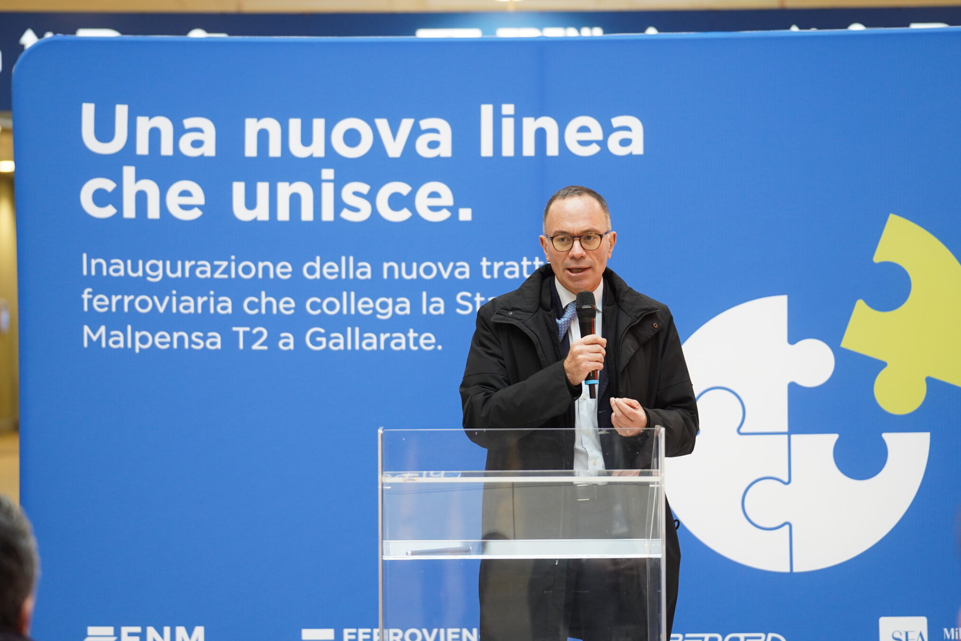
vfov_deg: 14.0
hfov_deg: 20.8
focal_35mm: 98
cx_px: 482
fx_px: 2615
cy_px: 320
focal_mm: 97
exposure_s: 1/250
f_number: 2.8
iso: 2500
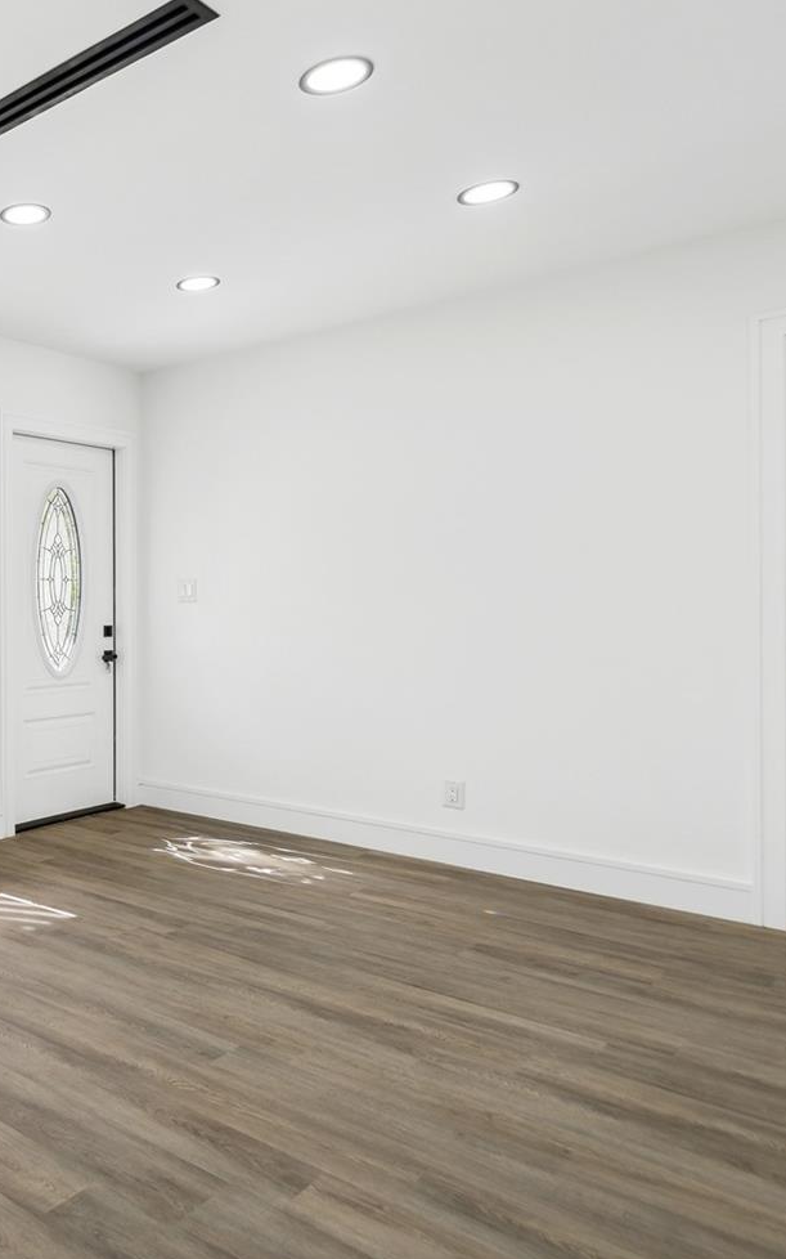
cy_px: 622
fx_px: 857
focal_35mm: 25
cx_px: -80
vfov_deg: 72.6
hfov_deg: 40.0
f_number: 4.5
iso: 250
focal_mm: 10
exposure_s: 1/320
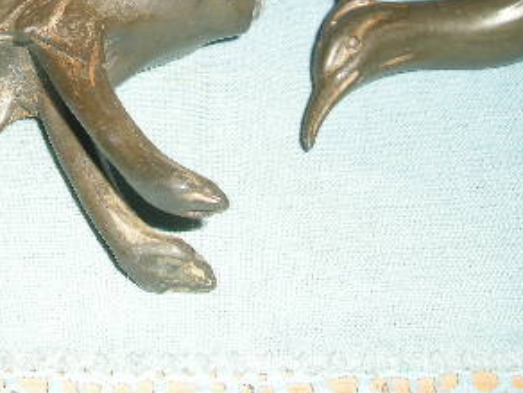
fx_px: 1224
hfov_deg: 23.7
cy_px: -22
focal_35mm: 81
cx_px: 95
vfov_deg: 17.7
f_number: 8
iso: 64
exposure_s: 1/60
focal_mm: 7.9
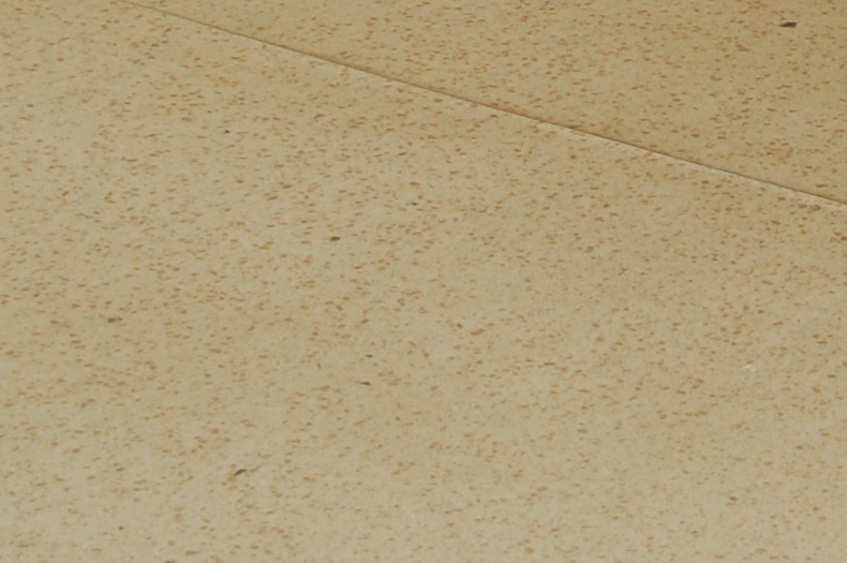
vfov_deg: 6.7
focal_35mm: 200
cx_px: 1139
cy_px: -402
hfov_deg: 10.1
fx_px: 4698
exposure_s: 1/60
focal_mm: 35
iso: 400
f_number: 4.8
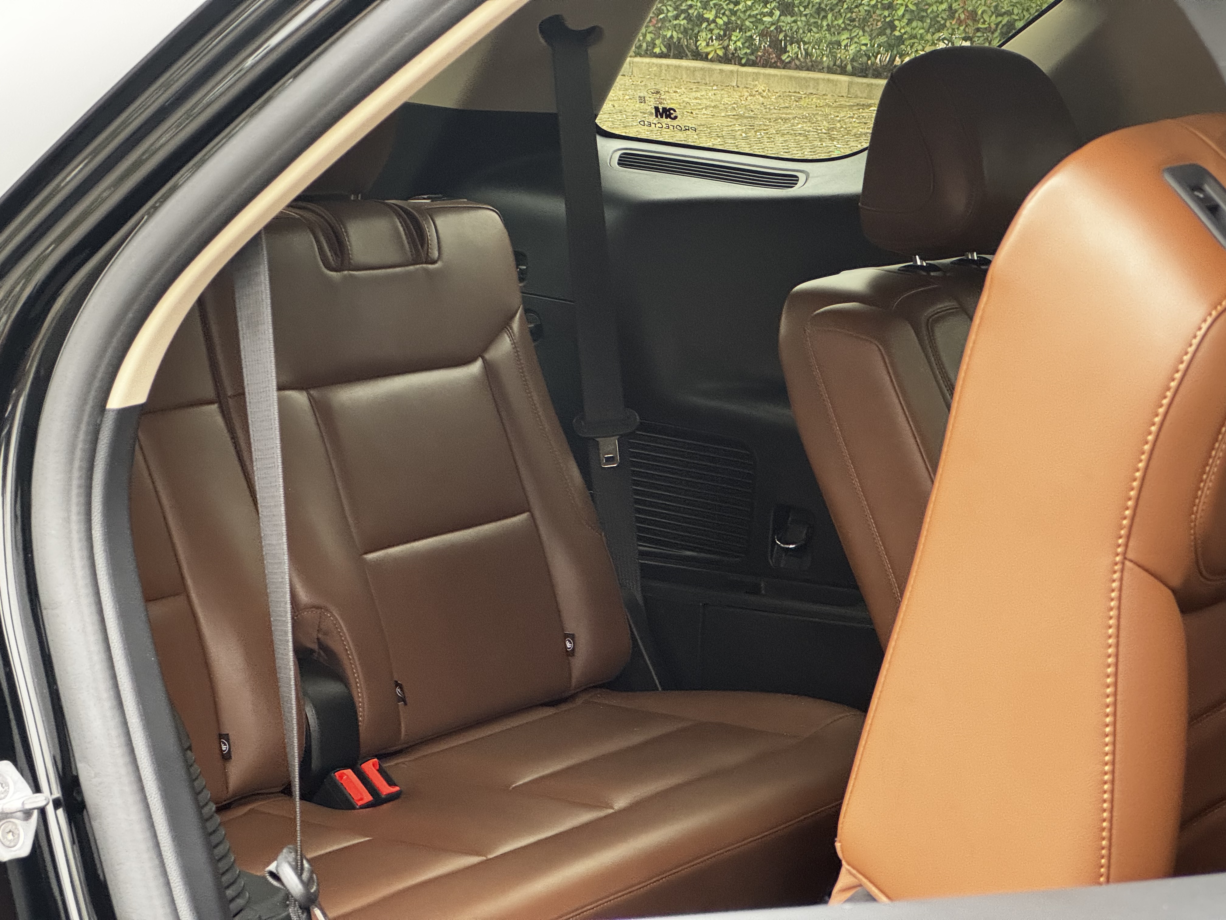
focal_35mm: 77
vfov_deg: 19.1
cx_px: 613
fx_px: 2727
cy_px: 460
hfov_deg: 25.3
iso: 640
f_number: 2.8
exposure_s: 1/60
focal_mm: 9
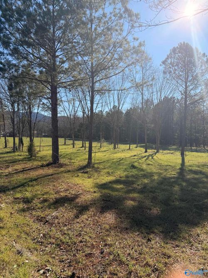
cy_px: 139
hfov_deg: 56.8
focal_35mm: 24
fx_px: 192
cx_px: 104
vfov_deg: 71.6
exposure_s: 1/4405
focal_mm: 6.76
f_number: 1.78
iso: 100
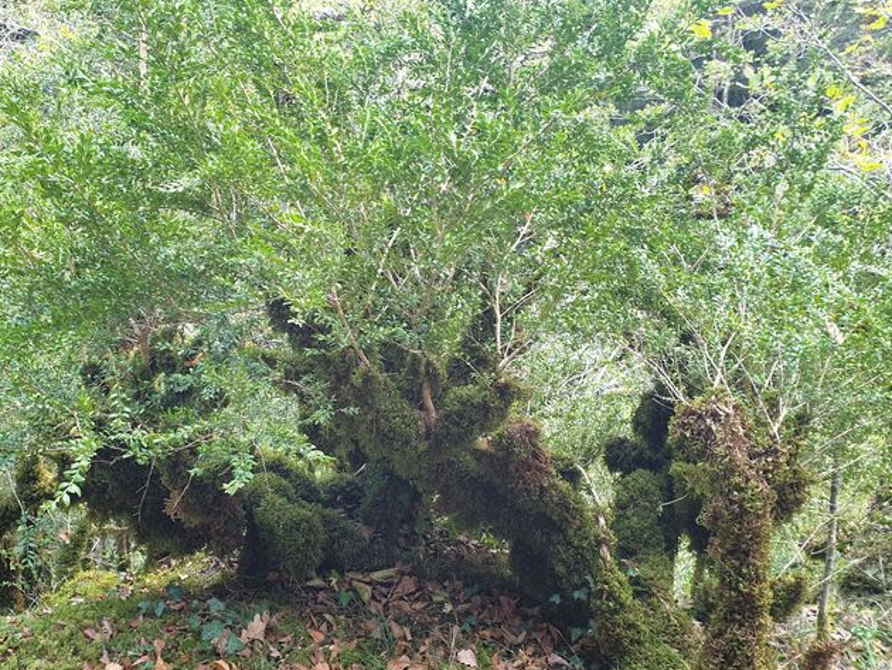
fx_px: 851
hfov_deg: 55.1
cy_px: 354
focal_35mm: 33
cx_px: 385
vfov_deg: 43.0
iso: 160
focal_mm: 4.3
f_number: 2.4
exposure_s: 1/50
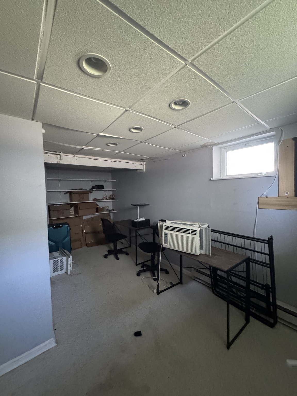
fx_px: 160
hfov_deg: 85.7
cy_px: 198
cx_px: 148
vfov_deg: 102.1
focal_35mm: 14
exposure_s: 1/40
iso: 1250
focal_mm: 2.22
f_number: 2.2
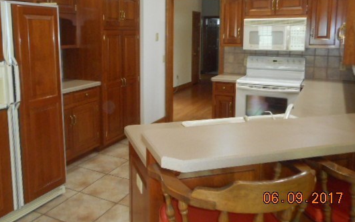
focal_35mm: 32
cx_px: 154
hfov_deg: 59.5
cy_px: 72
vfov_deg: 38.9
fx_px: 310
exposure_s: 1/25
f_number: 3.7
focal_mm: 4.5
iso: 500
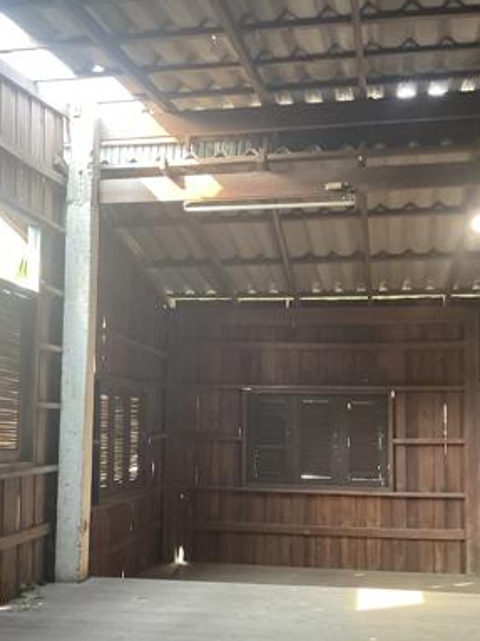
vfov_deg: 38.1
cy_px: 382
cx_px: 197
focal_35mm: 50
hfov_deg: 29.0
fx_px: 925
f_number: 1.8
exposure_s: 1/50
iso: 125
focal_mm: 3
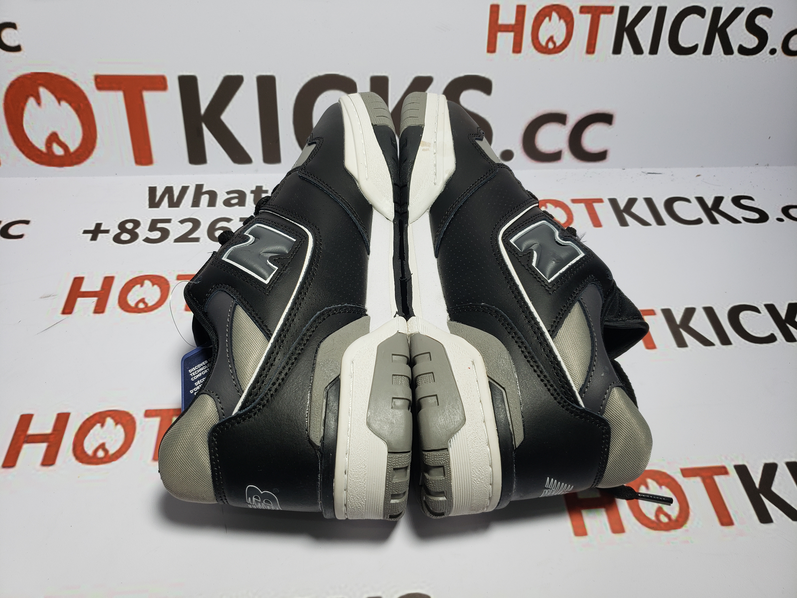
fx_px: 599
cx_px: 398
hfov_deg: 67.3
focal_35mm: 26
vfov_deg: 53.1
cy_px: 299
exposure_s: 1/460
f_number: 1.5
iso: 50
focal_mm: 4.3
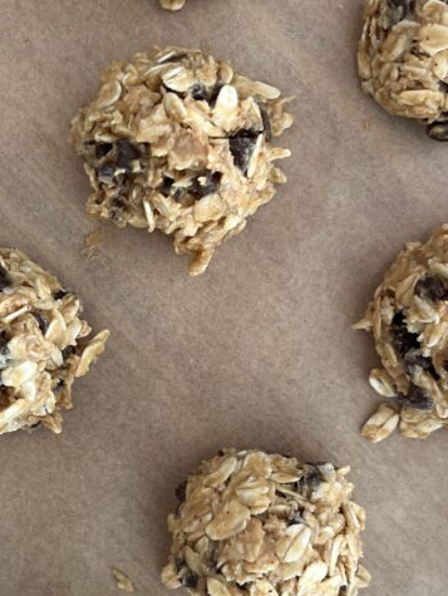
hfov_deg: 25.9
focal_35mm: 56
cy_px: 321
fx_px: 965
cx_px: 127
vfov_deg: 34.3
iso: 100
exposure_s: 1/60
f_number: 1.6
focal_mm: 5.1
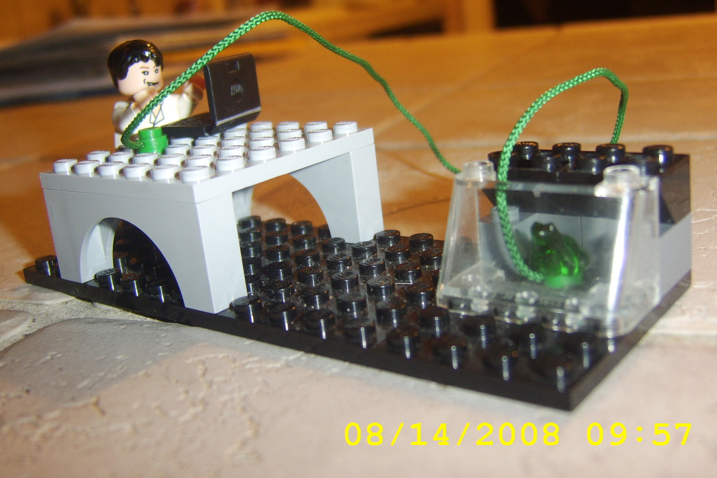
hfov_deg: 57.2
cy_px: 204
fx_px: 657
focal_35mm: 33
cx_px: 360
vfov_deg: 39.9
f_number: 2.7
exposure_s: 1/30
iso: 141
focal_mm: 8.13
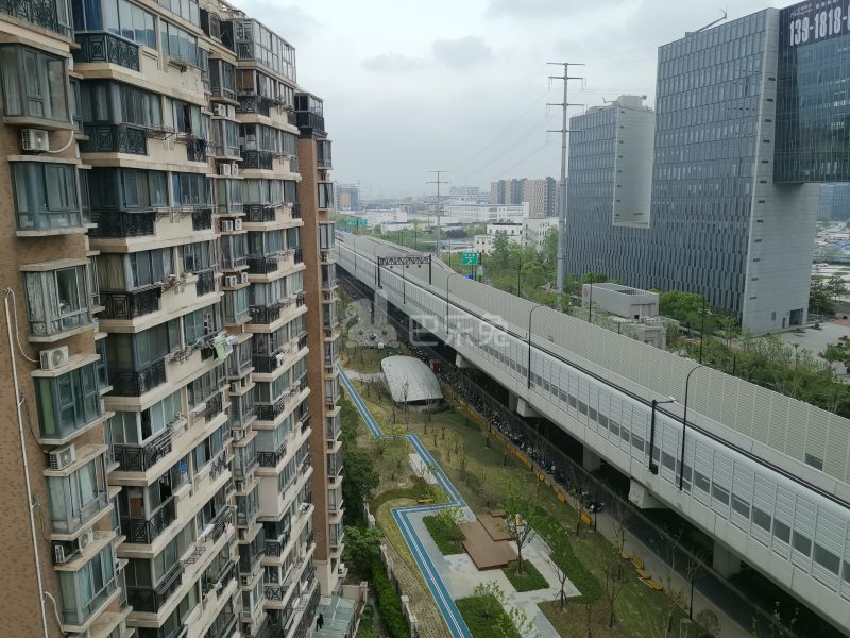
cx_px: 425
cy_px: 319
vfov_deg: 51.4
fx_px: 663
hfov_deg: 65.3
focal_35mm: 27
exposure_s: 1/2058
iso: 50
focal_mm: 5.72
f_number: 1.4
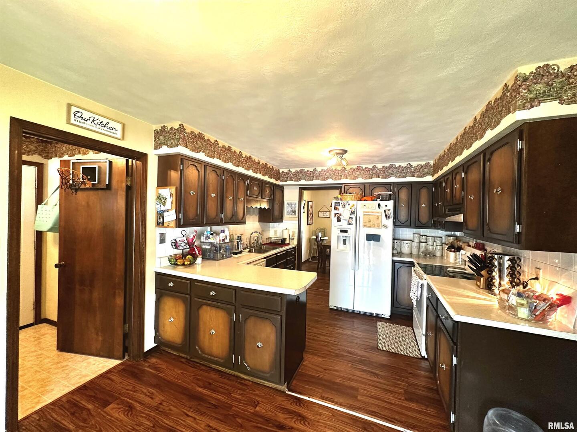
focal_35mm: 14
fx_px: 233
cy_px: 216
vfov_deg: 85.7
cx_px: 288
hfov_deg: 102.1
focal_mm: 2.22
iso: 320
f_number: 2.2
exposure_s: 1/60
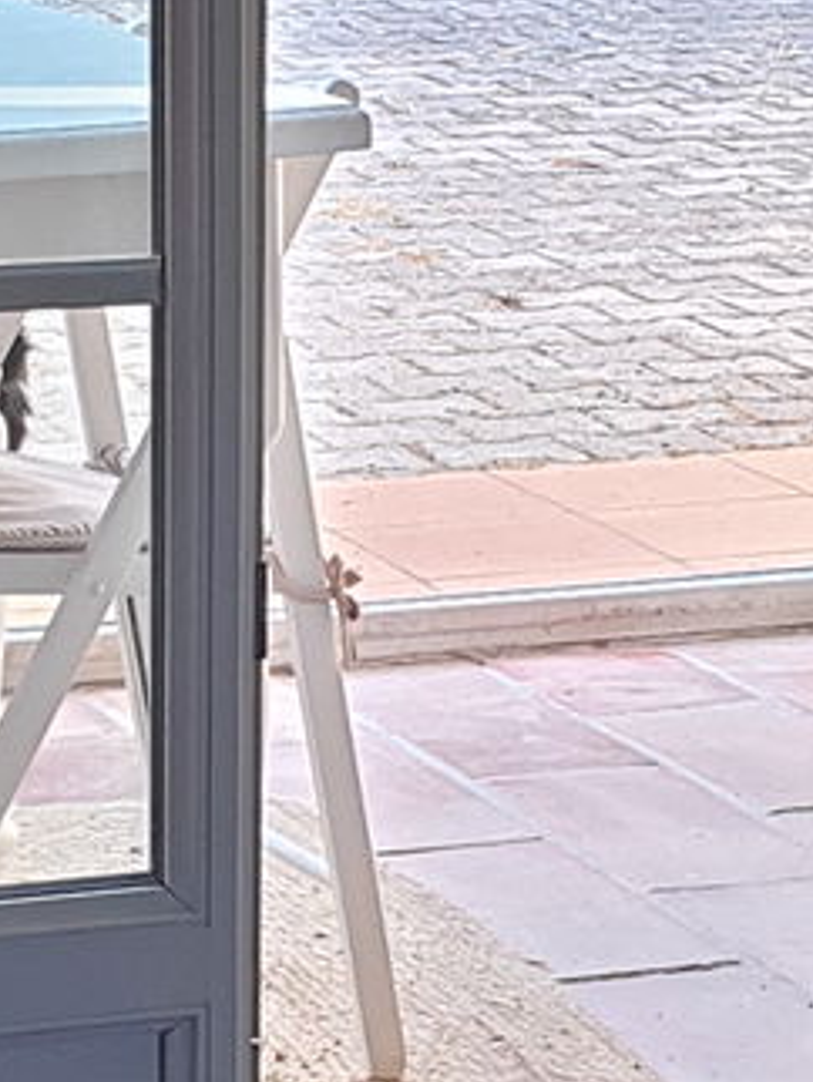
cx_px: 336
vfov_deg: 11.5
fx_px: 5379
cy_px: 533
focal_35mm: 172
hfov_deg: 8.6
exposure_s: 1/35
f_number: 2.4
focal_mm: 4.3
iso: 100
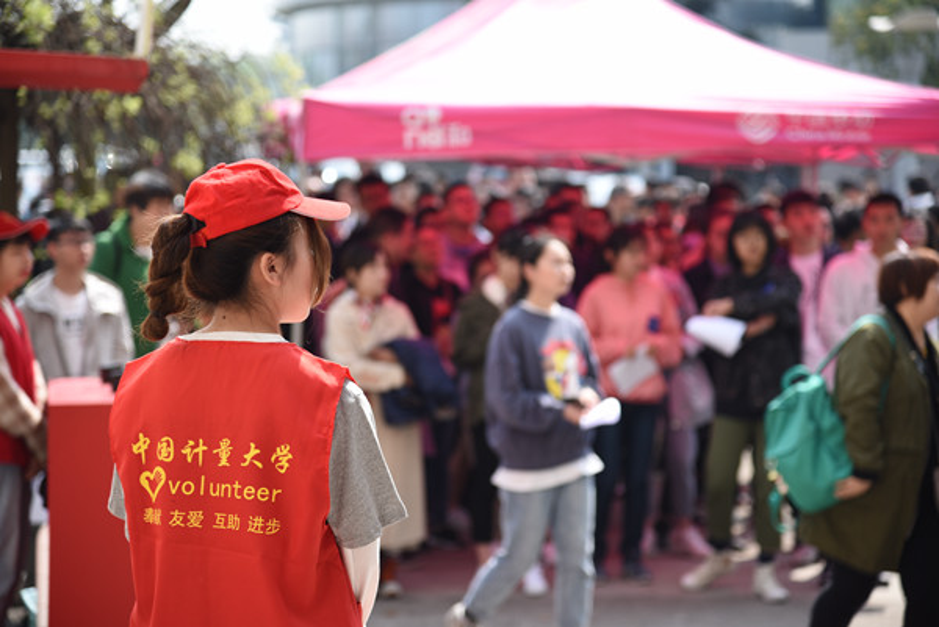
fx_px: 3132
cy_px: 314
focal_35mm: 120
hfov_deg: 17.0
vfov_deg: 11.4
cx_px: 470
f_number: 4
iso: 200
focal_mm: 120
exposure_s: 1/500
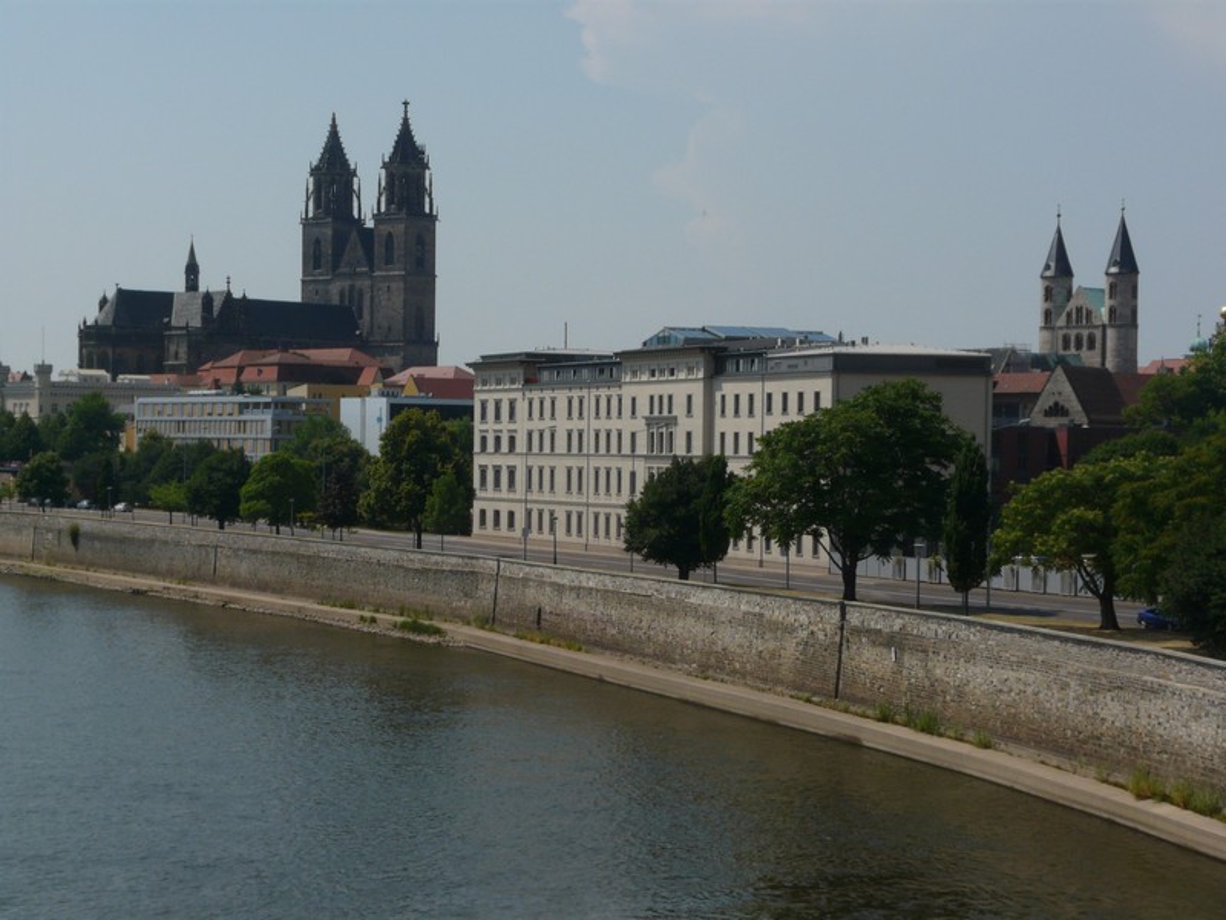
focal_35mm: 75
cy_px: 460
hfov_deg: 26.0
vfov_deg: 19.6
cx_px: 613
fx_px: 2656
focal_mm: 12.3
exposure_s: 1/400
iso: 100
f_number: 8
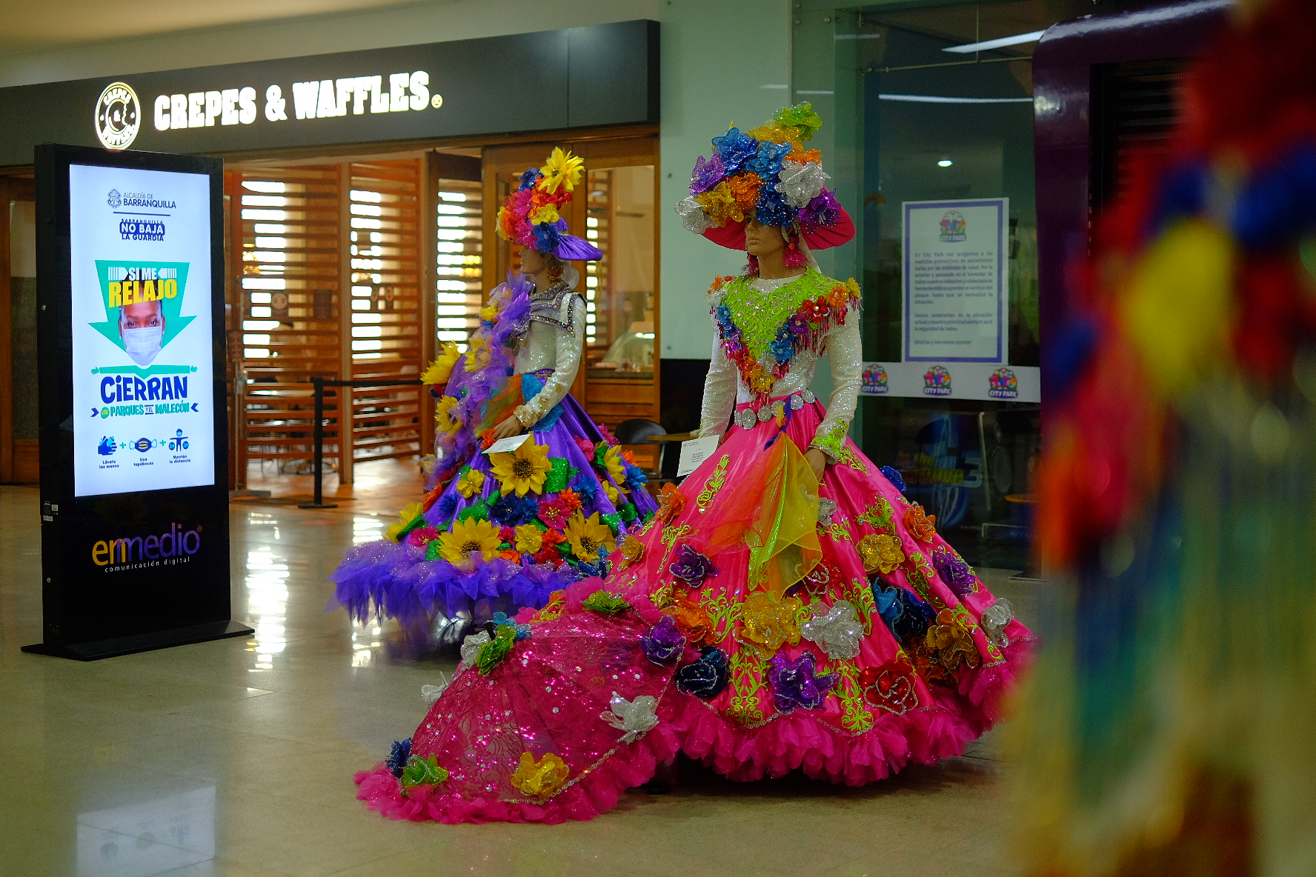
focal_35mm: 53
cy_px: 438
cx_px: 658
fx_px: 1937
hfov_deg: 37.5
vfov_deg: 25.5
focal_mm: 35
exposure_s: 1/250
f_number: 1.4
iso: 640
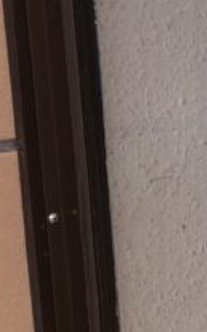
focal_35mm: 152
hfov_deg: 7.7
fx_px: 1375
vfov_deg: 13.6
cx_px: 570
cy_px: 308
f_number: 2.2
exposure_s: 1/427
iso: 32
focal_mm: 4.15
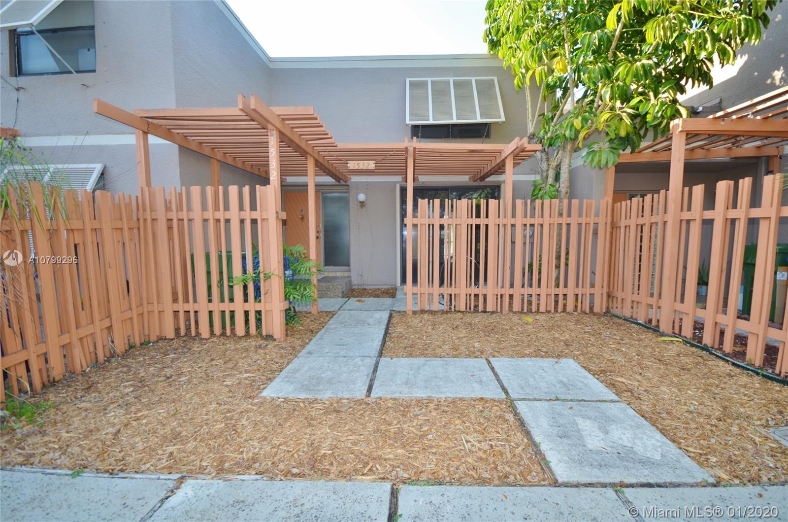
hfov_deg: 92.6
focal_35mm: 17
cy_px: 261
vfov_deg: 69.4
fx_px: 377
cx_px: 394
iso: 200
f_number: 5.6
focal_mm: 11.5
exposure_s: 1/125
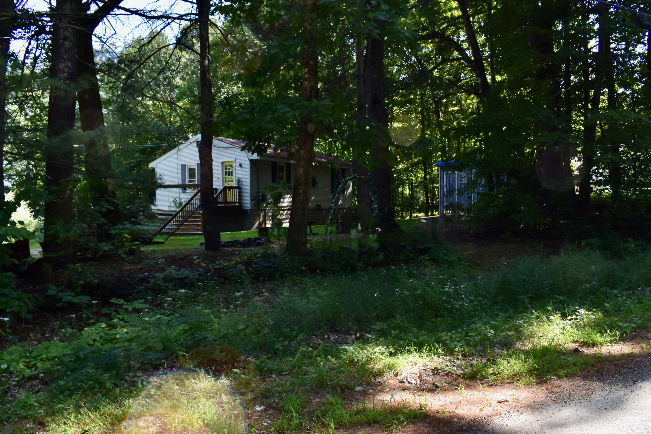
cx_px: 326
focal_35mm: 27
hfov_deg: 67.4
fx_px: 488
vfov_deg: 47.9
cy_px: 217
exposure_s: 1/160
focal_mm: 18
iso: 400
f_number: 9
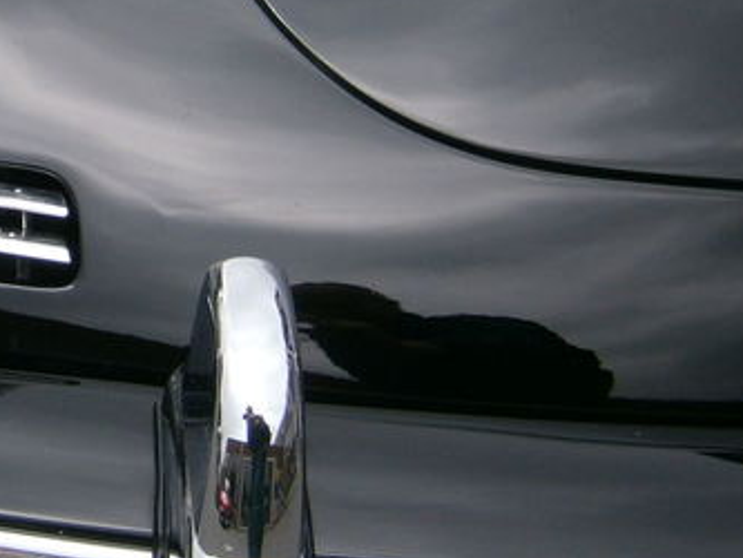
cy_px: 152
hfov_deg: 23.1
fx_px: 1718
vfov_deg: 18.3
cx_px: -45
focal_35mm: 80
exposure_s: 1/640
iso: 80
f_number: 2.8
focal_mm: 4.7
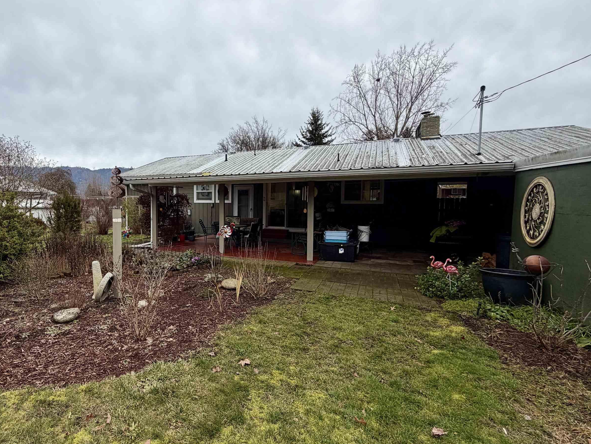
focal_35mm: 18
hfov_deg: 85.9
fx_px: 307
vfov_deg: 71.6
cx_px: 220
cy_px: 221
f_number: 2.2
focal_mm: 2.22
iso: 50
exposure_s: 1/502
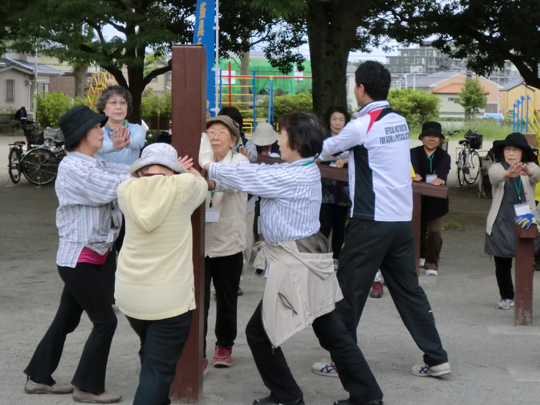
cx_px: 309
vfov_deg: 20.1
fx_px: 1139
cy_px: 143
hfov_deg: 26.6
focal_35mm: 73
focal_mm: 8.2
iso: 50
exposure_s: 1/320
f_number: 4.3
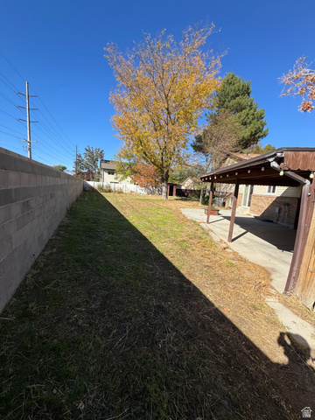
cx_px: 158
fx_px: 170
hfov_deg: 85.7
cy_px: 210
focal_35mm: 14
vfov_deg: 102.1
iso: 50
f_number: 2.2
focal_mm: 2.22
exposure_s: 1/1346
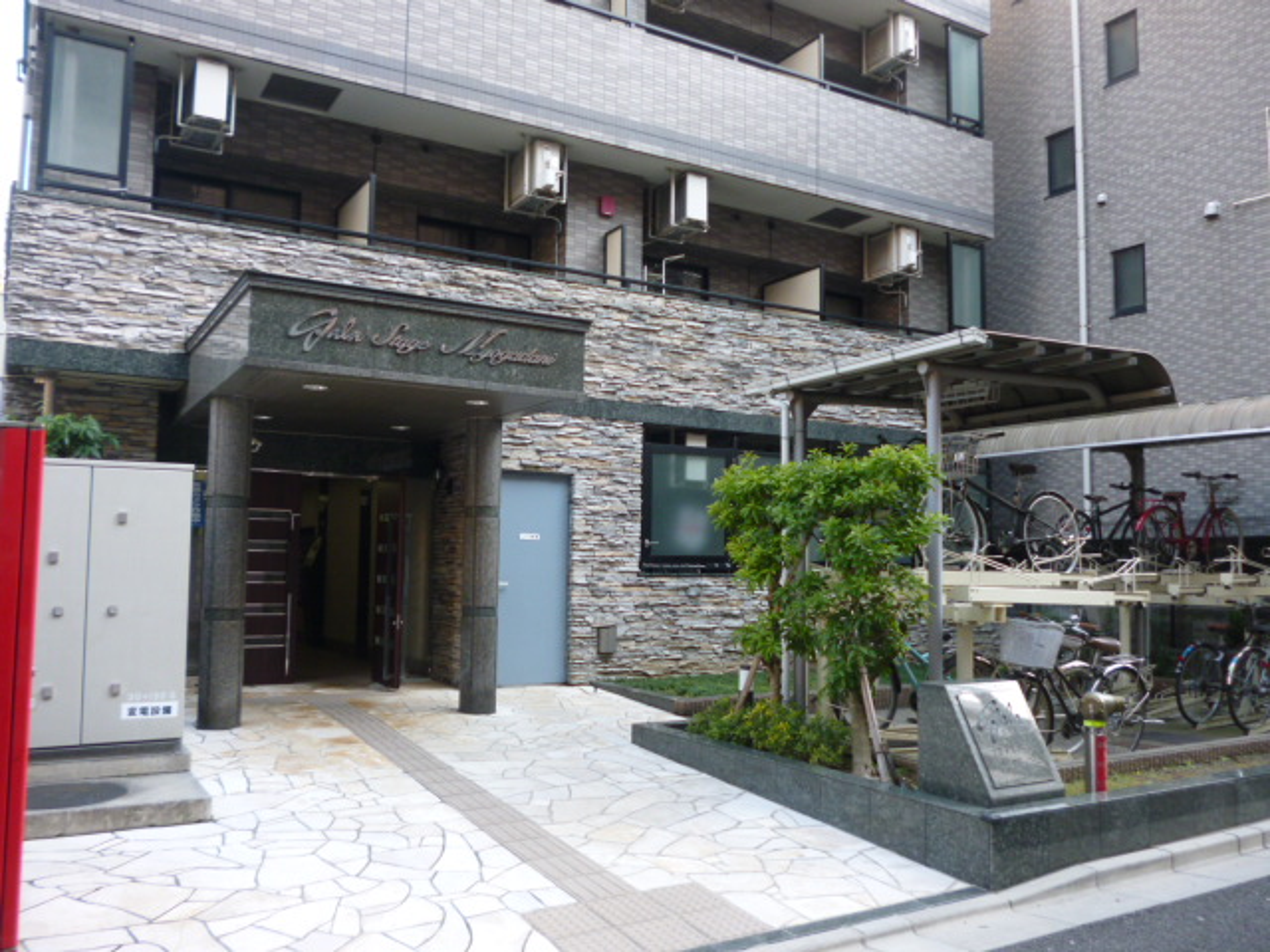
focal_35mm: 28
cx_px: 635
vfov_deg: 49.7
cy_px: 476
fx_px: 1027
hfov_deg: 63.4
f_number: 3.1
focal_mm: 5
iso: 160
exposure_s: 1/60
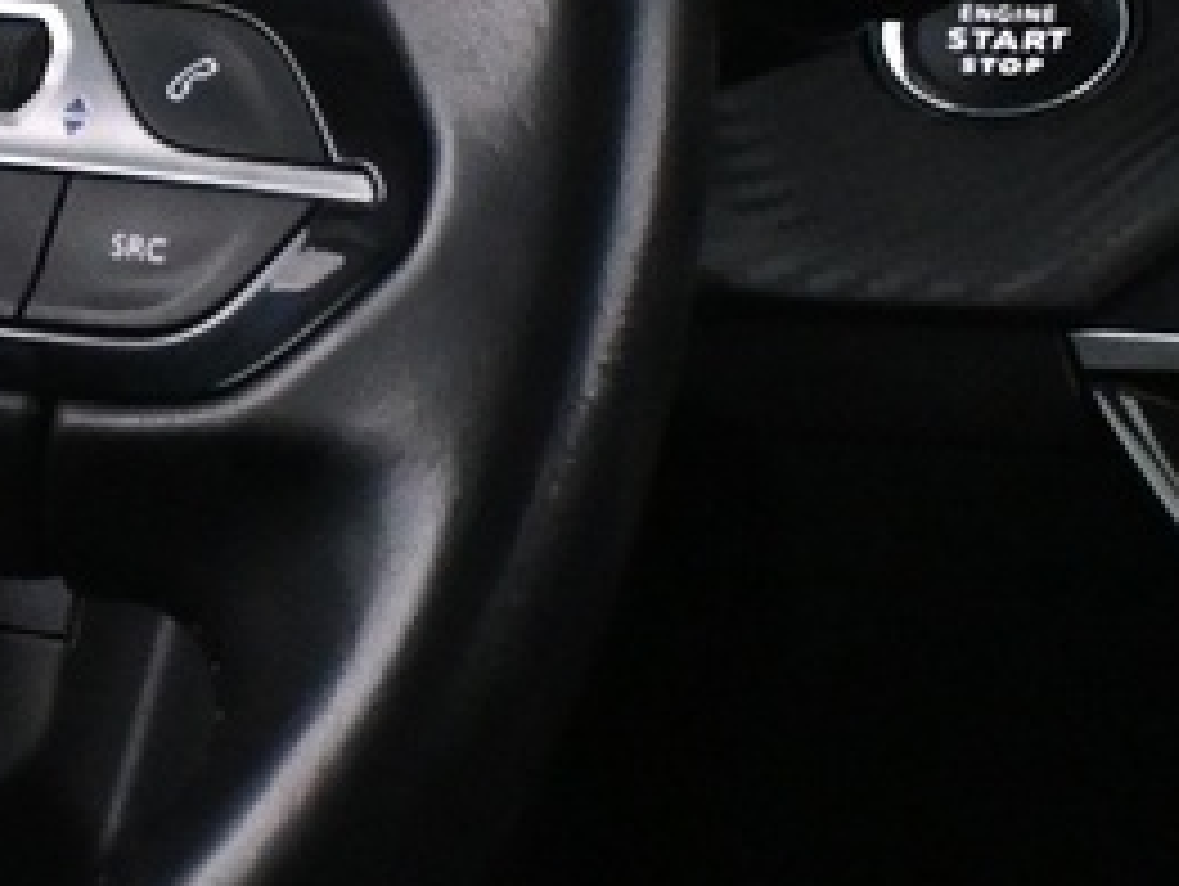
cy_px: -94
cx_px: -1120
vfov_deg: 7.4
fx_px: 6834
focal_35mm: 200
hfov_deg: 9.3
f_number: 4
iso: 4000
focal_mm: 22.5
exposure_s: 1/40
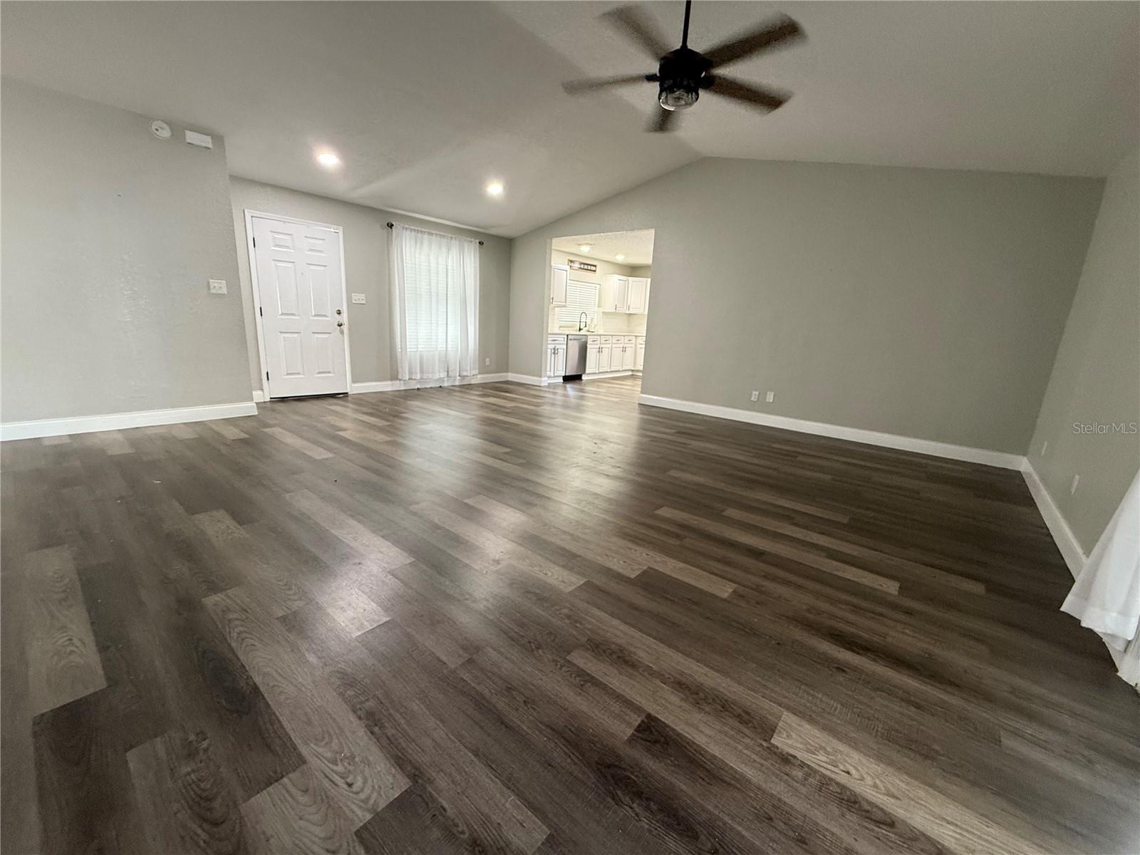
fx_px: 461
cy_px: 428
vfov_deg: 85.7
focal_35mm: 14
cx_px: 570
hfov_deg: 102.1
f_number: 2.2
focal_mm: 2.22
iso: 320
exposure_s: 1/60
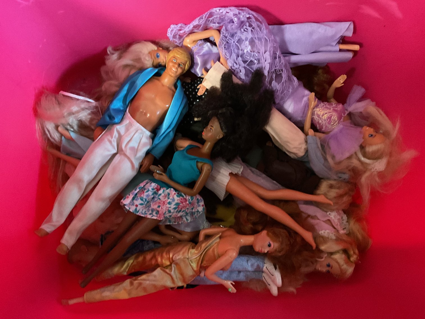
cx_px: 212
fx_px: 356
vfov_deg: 48.2
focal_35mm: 29
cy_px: 160
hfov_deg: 61.7
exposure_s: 1/20
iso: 500
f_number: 1.8
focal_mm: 3
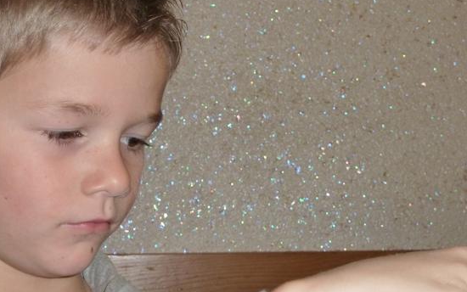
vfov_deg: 14.4
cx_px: 128
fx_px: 1158
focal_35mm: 91
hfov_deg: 22.6
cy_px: 113
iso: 400
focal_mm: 9.7
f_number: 3.9
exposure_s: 1/60
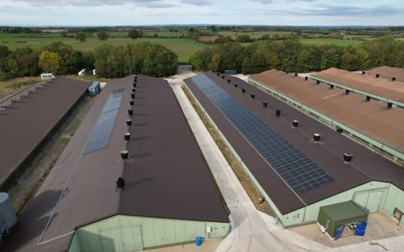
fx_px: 253
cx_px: 200
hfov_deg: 77.2
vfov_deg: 53.0
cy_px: 127
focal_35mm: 23
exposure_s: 1/60
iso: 100
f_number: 2.8
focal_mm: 8.38
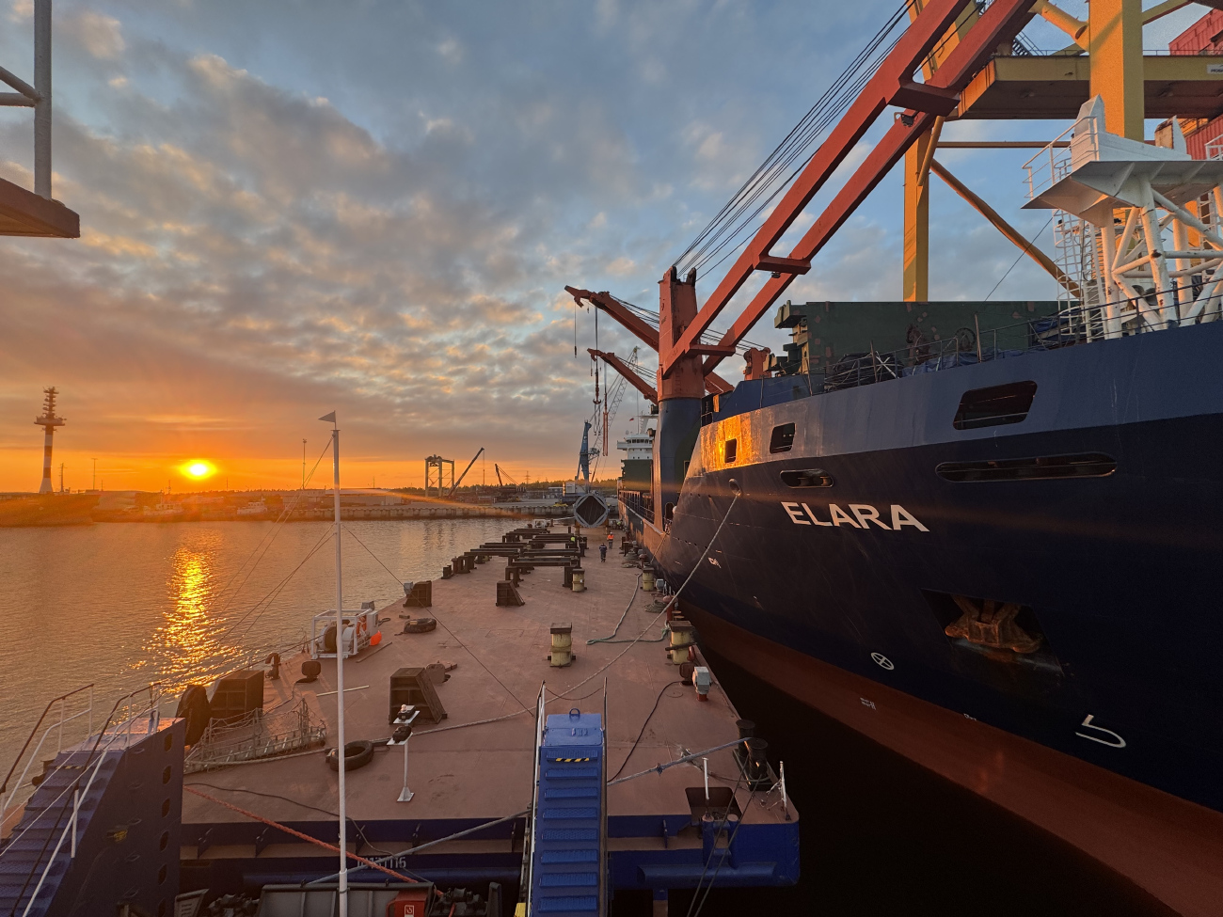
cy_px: 458
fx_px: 495
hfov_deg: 102.1
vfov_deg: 85.7
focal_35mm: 14
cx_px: 612
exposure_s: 1/212
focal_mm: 2.22
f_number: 2.2
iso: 40
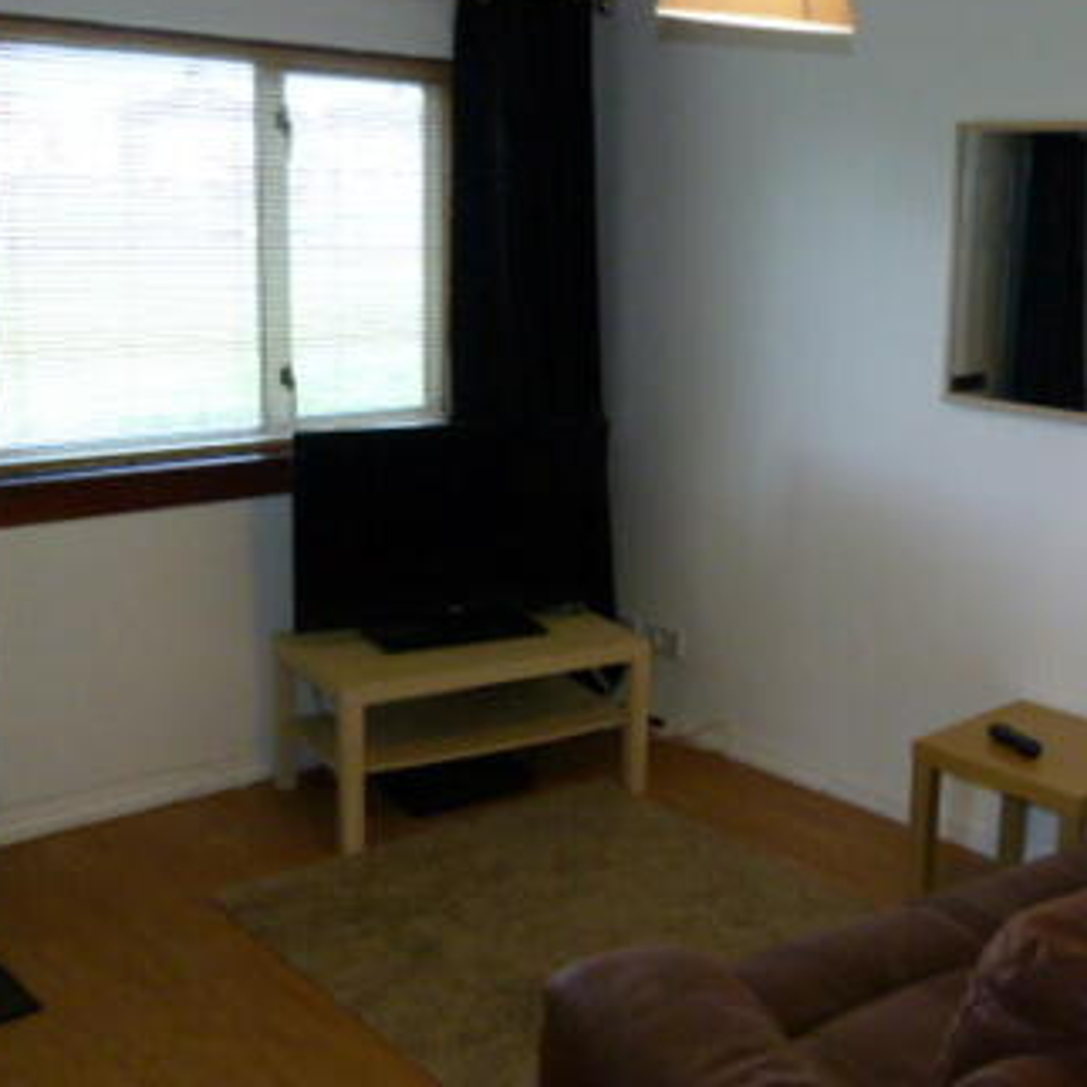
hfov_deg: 41.3
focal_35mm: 40
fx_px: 1421
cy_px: 501
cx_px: 724
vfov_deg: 41.8
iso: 320
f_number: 2.8
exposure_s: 1/60
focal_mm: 4.5
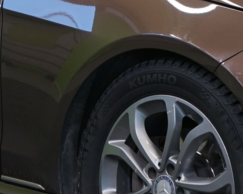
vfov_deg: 6.4
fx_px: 1726
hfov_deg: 8.1
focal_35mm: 240
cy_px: -69
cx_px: 108
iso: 400
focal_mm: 39
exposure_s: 1/25
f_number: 5.6
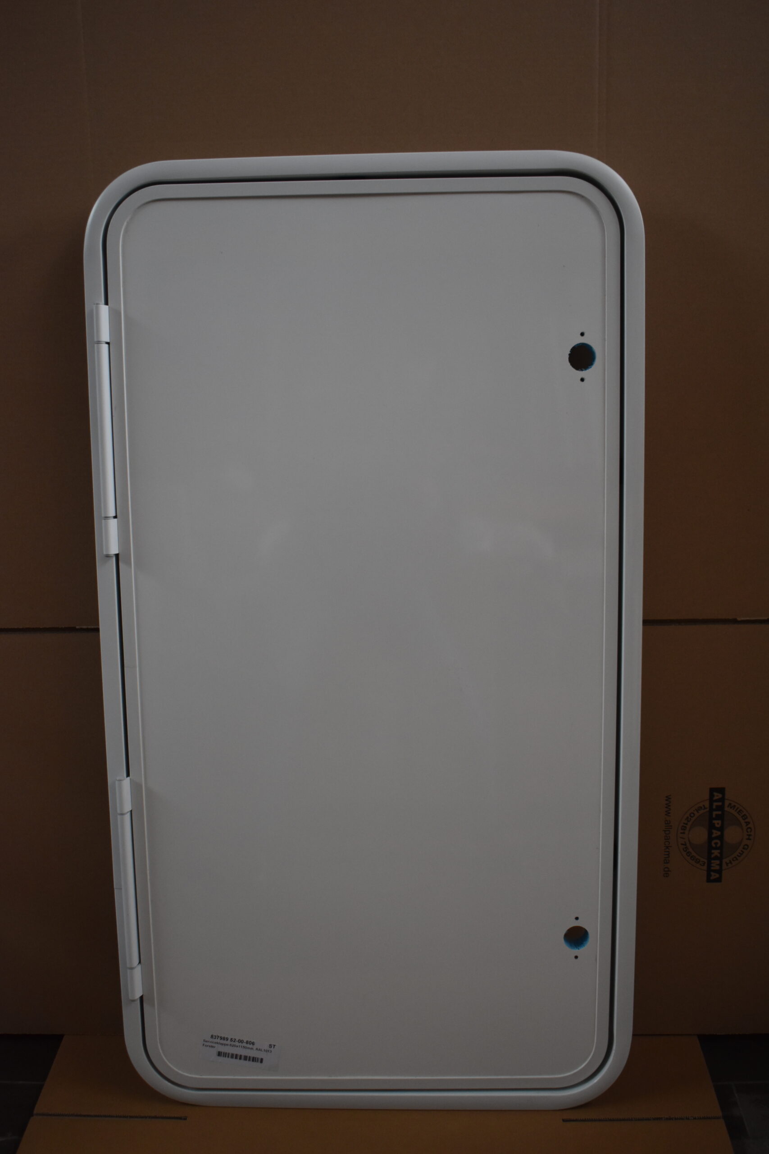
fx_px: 1105
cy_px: 577
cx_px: 384
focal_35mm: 34
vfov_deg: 55.1
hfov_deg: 38.4
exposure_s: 1/125
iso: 800
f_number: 3.8
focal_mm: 23
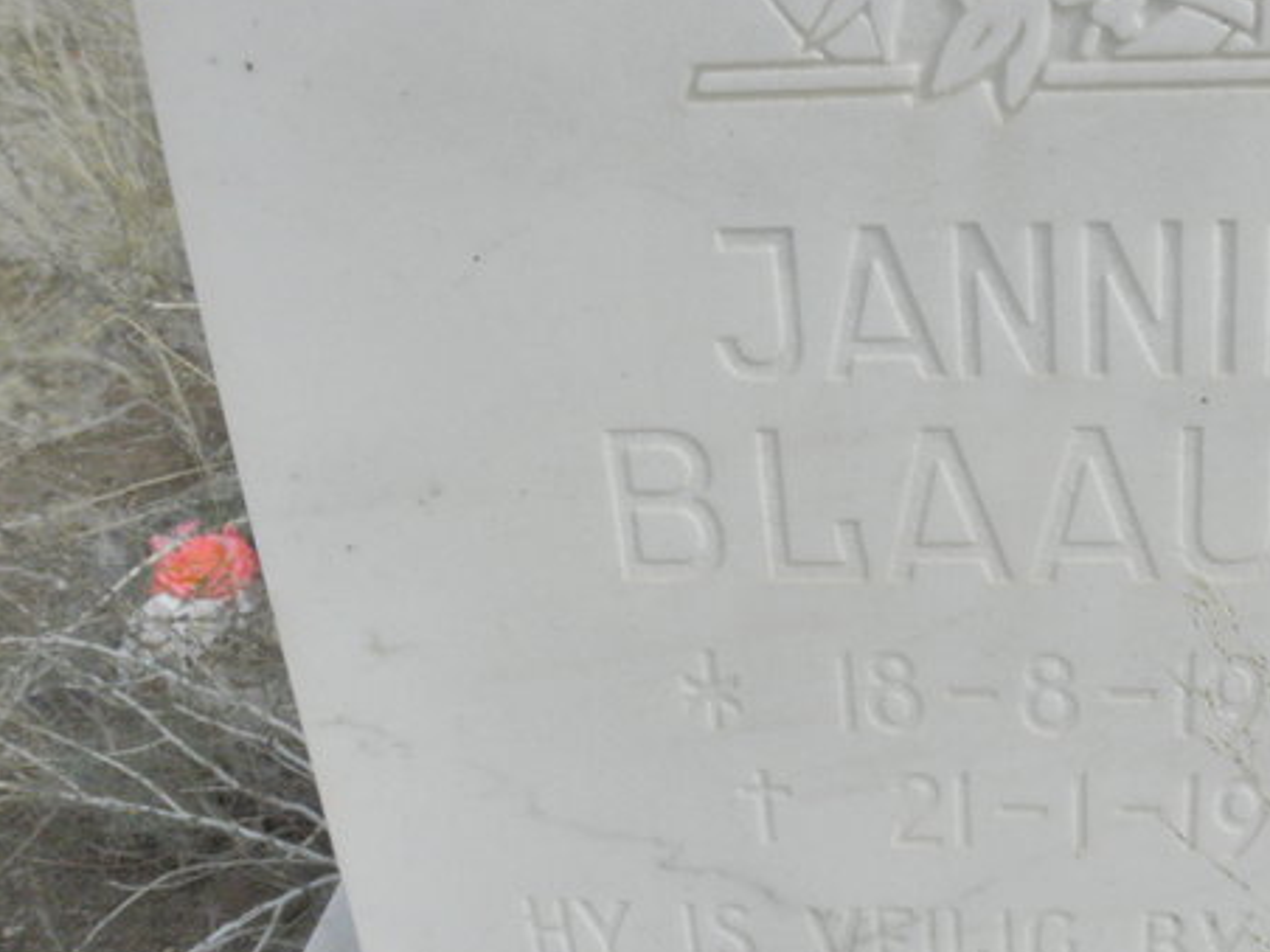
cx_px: 891
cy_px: 421
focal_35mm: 46
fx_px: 1688
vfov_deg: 31.5
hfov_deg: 40.5
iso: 200
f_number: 6.3
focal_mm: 4.6
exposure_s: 1/640
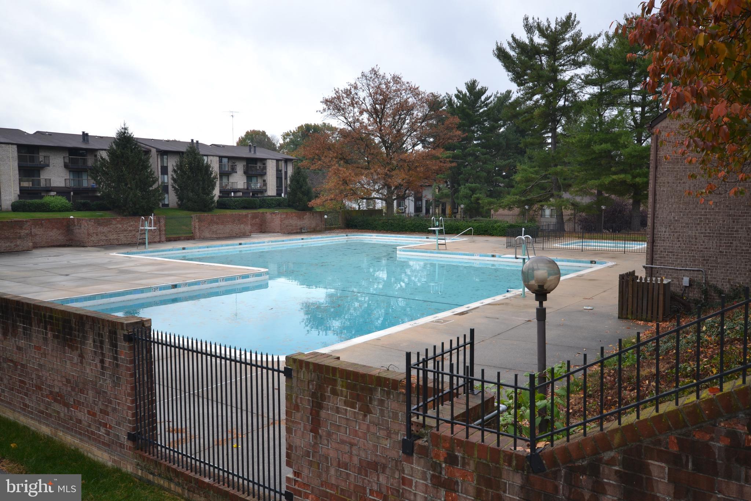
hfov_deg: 61.9
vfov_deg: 43.6
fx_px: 626
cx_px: 376
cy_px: 250
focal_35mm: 30
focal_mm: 20
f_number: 5.6
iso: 125
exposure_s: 1/125
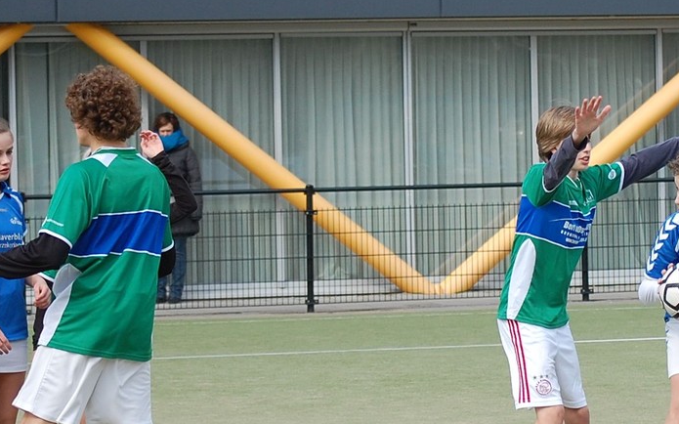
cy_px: 287
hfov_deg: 16.9
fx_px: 2289
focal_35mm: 124
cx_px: 384
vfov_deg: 10.6
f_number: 4
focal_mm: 55
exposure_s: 1/1000
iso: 320
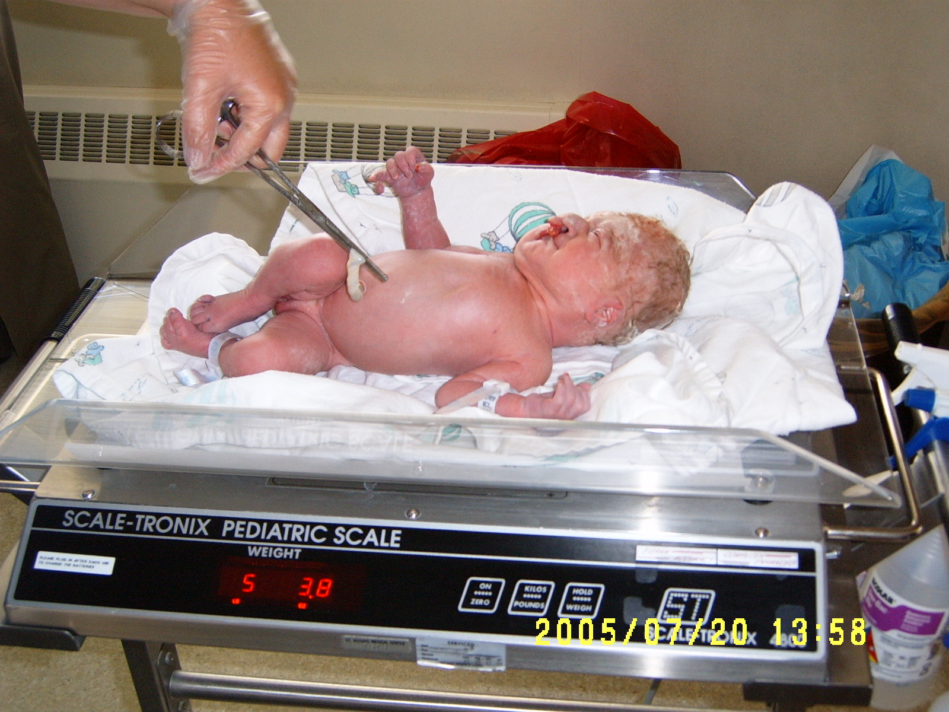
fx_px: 1289
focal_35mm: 47
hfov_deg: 40.4
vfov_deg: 30.9
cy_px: 356
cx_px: 474
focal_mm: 7.8
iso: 141
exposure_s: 1/30
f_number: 3.2
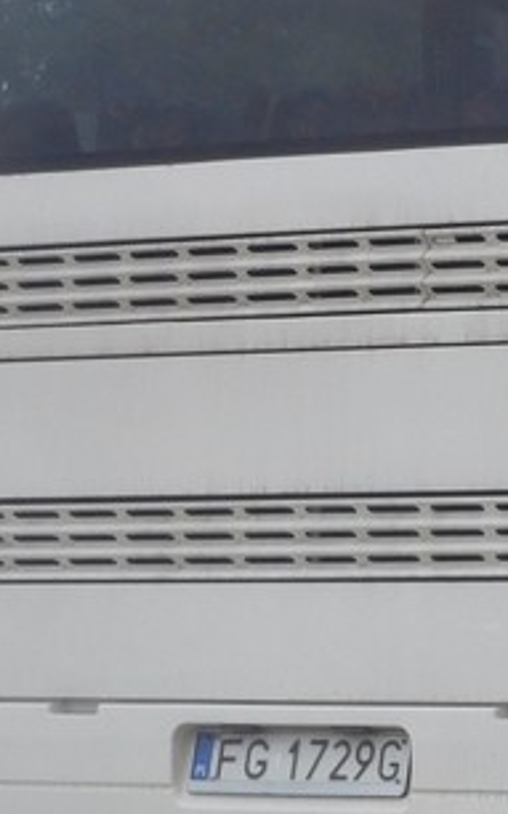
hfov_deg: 8.1
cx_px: 888
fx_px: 3459
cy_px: 289
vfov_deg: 13.4
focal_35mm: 156
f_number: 4.1
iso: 125
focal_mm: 8.9
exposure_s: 1/640
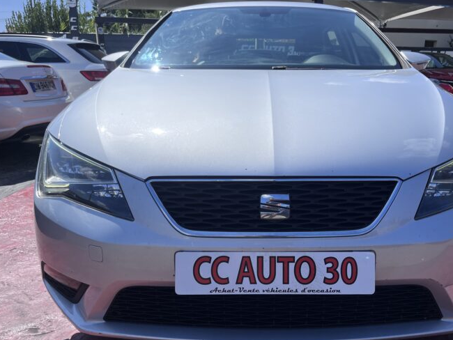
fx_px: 419
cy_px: 192
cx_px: 259
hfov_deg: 56.6
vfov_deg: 44.1
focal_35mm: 32
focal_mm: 5.1
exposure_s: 1/5848
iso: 50
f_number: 1.6
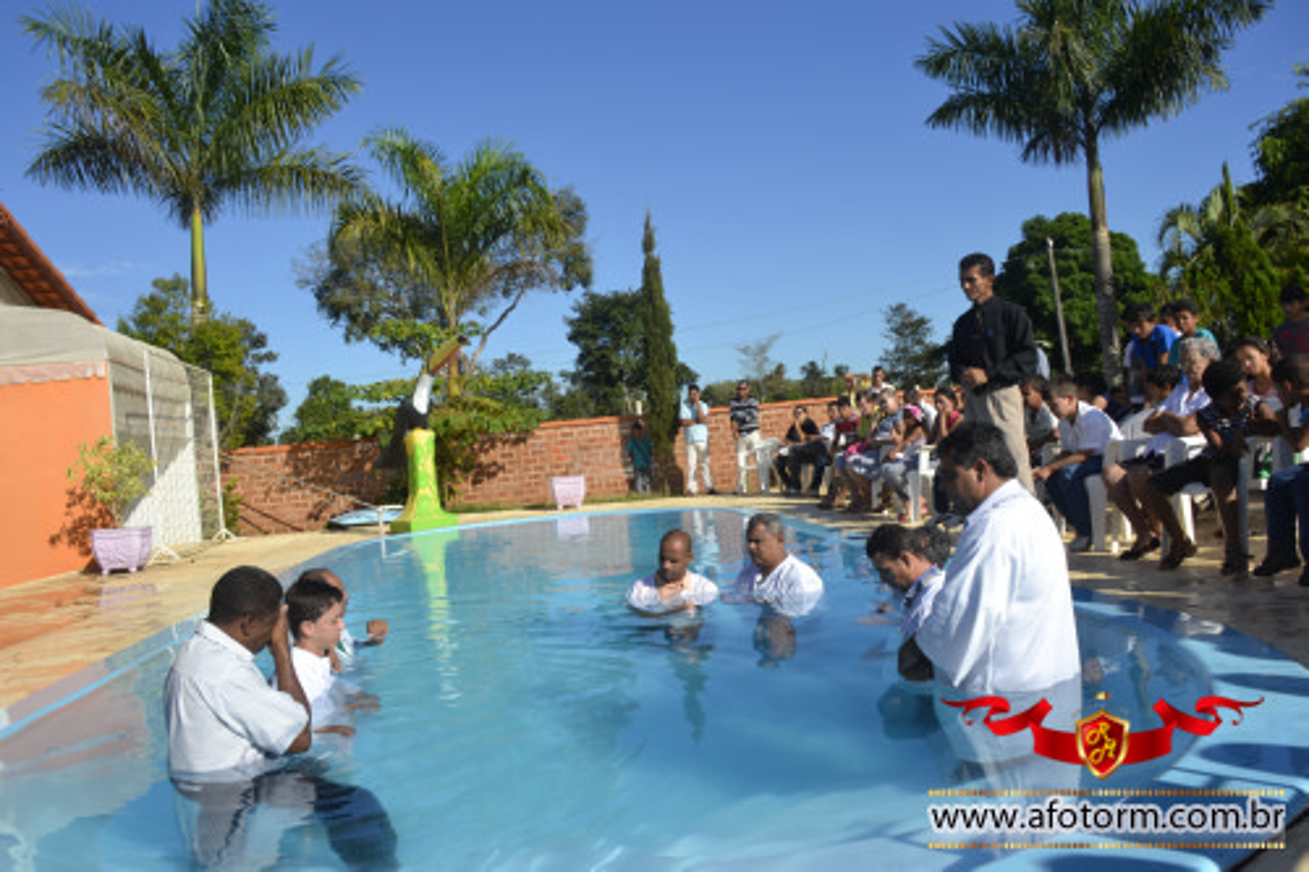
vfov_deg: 43.6
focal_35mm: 30
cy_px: 436
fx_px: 1090
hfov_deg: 61.9
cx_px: 654
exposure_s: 1/320
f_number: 9
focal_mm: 20
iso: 100
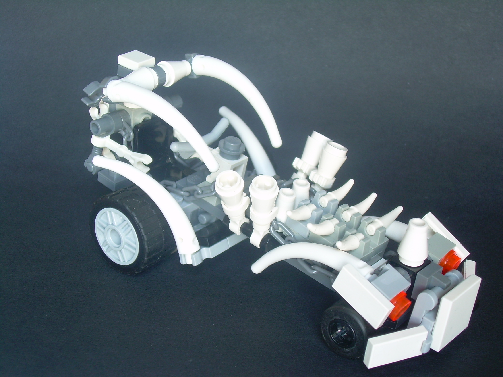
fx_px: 945
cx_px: 252
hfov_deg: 29.8
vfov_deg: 22.6
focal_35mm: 65
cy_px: 188
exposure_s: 1/5.7
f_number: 3.6
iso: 50
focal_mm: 11
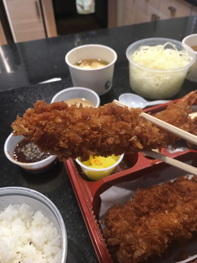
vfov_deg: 61.7
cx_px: 98
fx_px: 220
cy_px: 132
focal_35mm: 29
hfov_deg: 48.2
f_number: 2.2
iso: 64
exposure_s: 1/15
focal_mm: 4.15
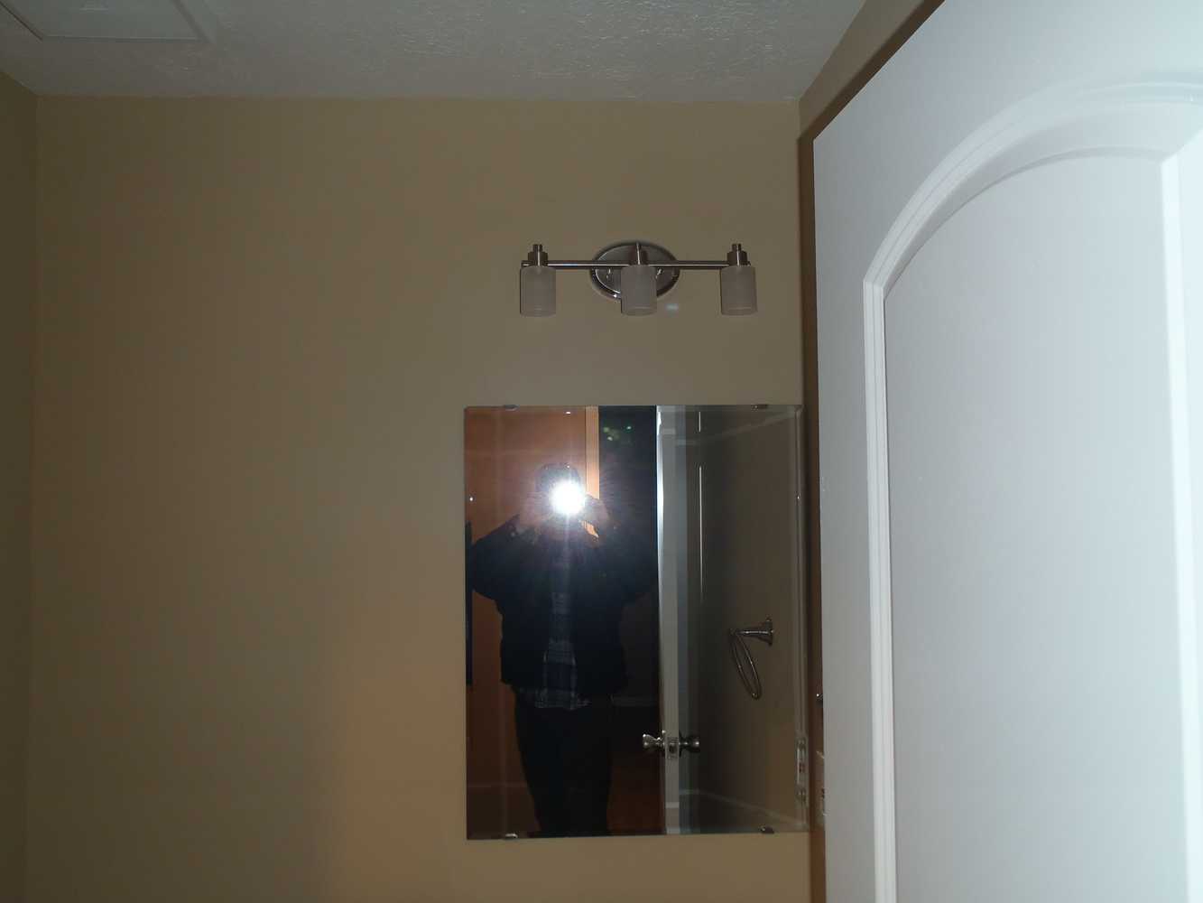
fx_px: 973
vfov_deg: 49.8
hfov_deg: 63.4
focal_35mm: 28
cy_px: 452
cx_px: 602
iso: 100
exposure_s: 1/30
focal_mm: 5
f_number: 3.9
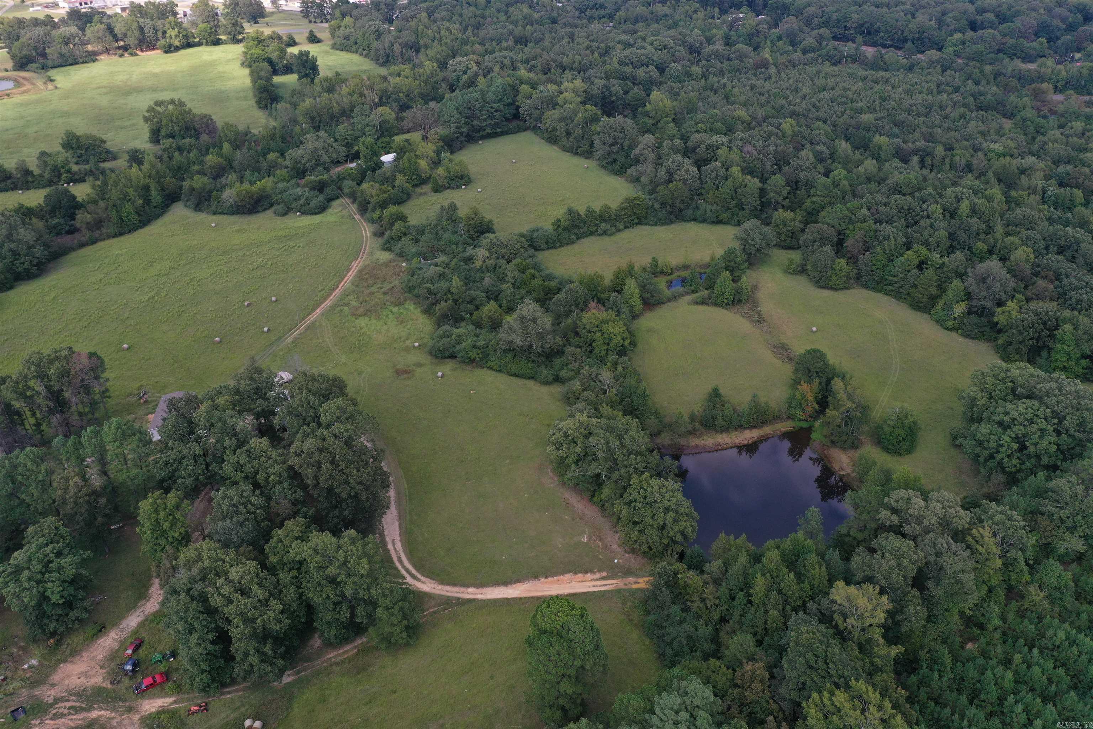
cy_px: 364
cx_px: 546
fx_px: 850
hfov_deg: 65.5
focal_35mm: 28
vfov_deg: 46.4
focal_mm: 10.26
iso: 100
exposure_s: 1/240
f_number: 5
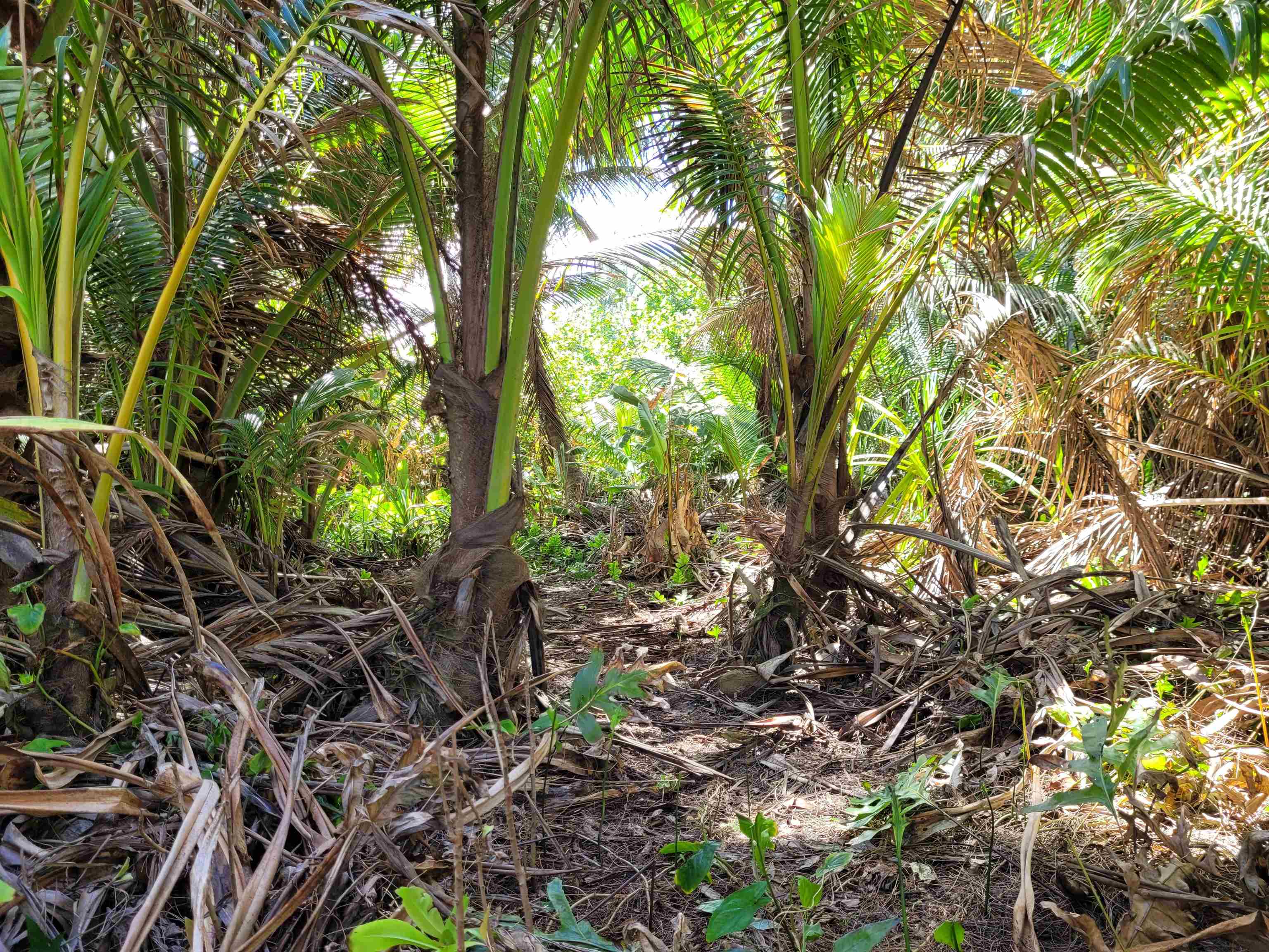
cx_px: 634
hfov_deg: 67.3
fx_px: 953
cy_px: 476
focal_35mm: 26
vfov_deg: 53.1
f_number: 1.8
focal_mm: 5.4
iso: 40
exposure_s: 1/131
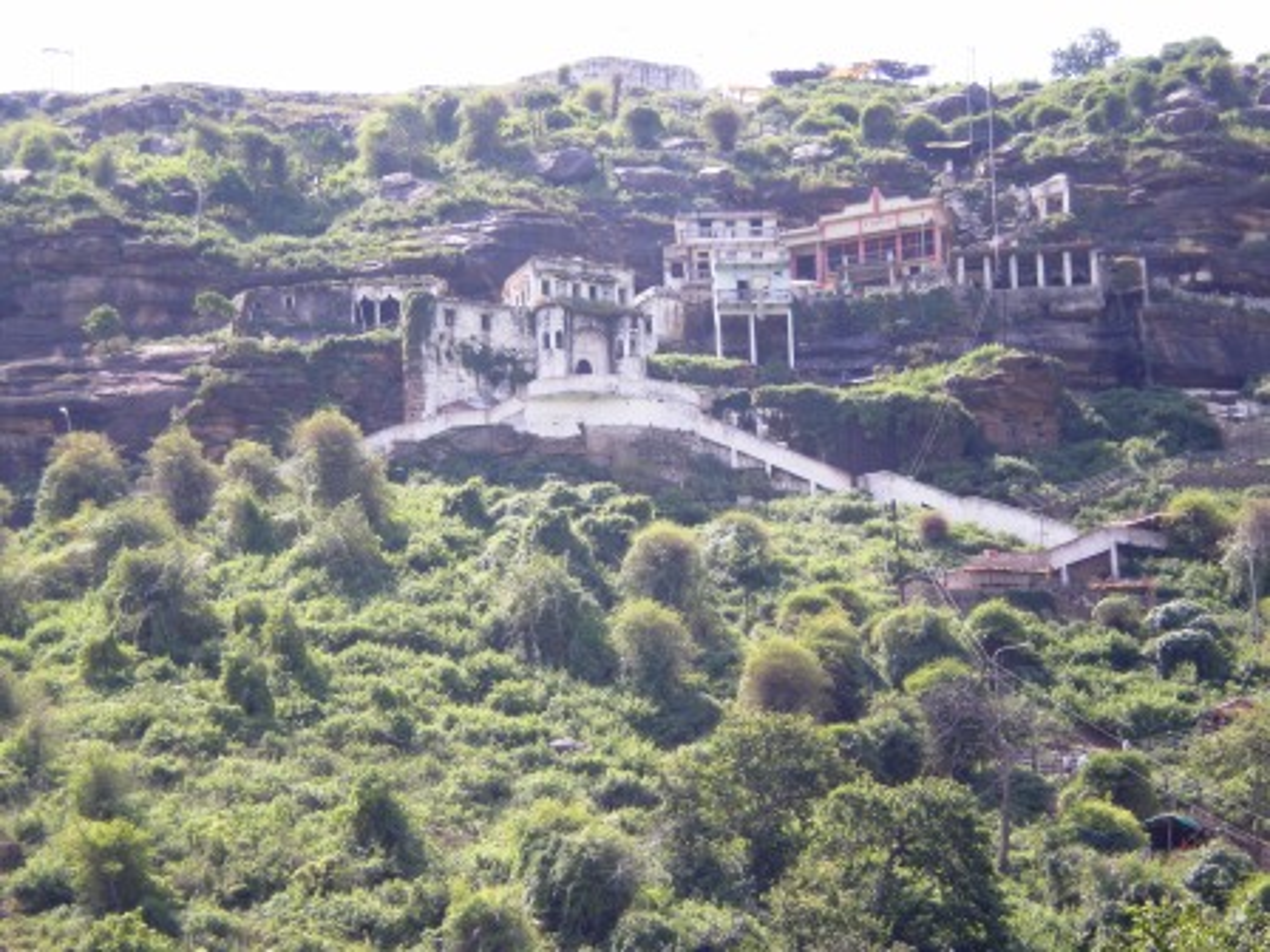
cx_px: 635
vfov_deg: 13.0
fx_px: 4182
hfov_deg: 17.3
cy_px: 476
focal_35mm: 114
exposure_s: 1/117
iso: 78
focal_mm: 18.9
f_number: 5.9
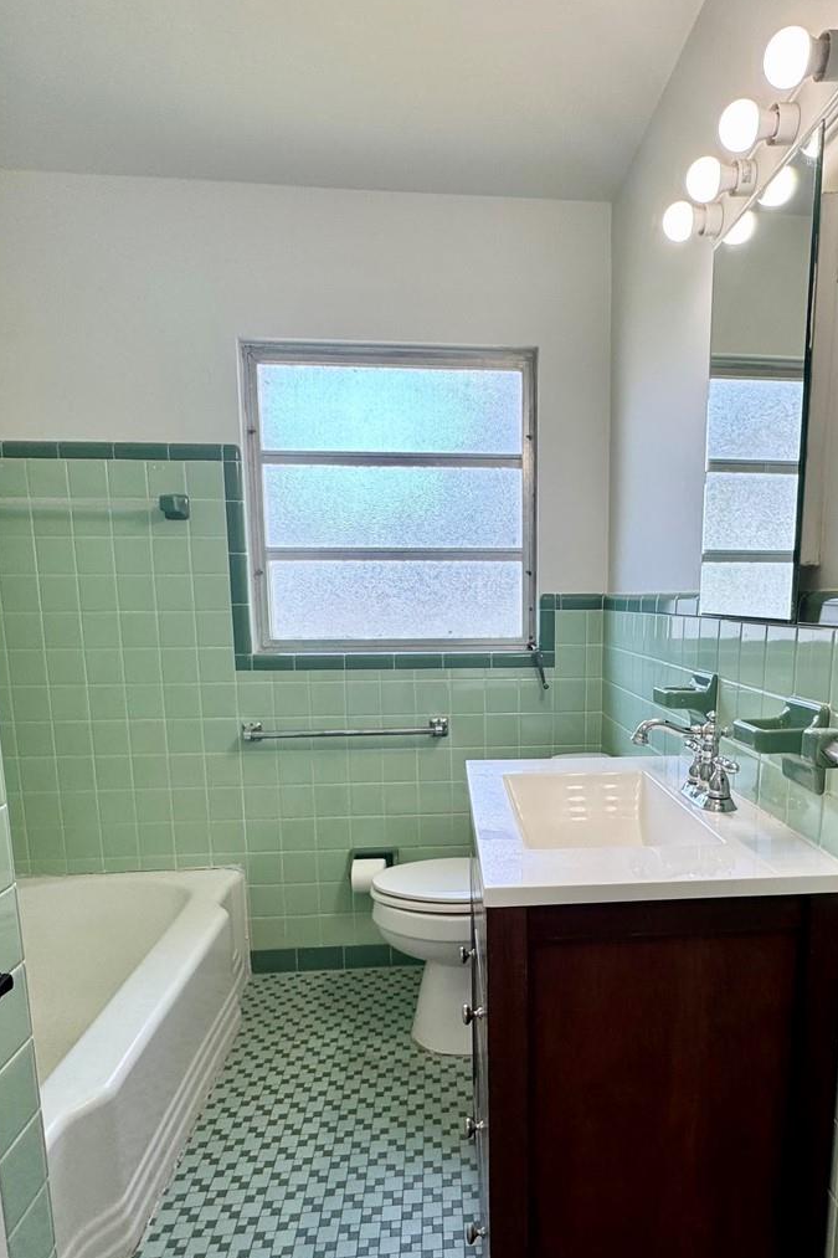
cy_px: 730
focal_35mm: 23
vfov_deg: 75.6
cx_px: 523
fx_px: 803
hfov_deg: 54.5
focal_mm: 2.22
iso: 64
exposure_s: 1/120
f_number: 2.2
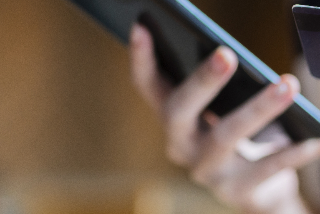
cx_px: 330
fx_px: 1209
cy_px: 37
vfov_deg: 10.1
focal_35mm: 136
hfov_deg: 14.8
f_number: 1.4
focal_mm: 35
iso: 400
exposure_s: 1/400
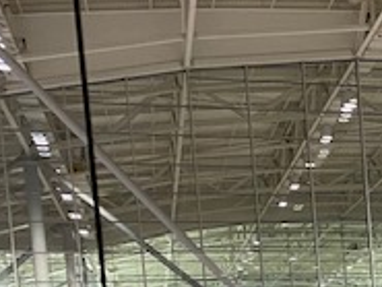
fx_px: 994
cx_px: 529
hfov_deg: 19.6
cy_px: 487
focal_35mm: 90
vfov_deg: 14.7
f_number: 1.8
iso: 200
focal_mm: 4.25
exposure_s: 1/60
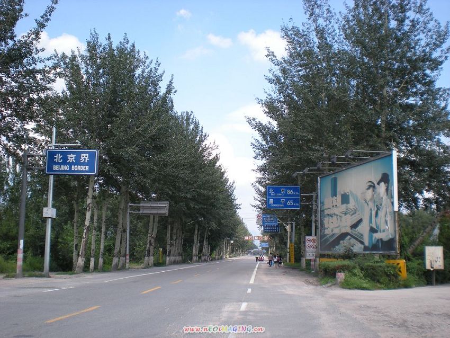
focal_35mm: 44
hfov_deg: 42.9
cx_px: 225
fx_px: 572
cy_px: 169
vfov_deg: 32.9
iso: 64
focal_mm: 7.4
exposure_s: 1/256
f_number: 4.9
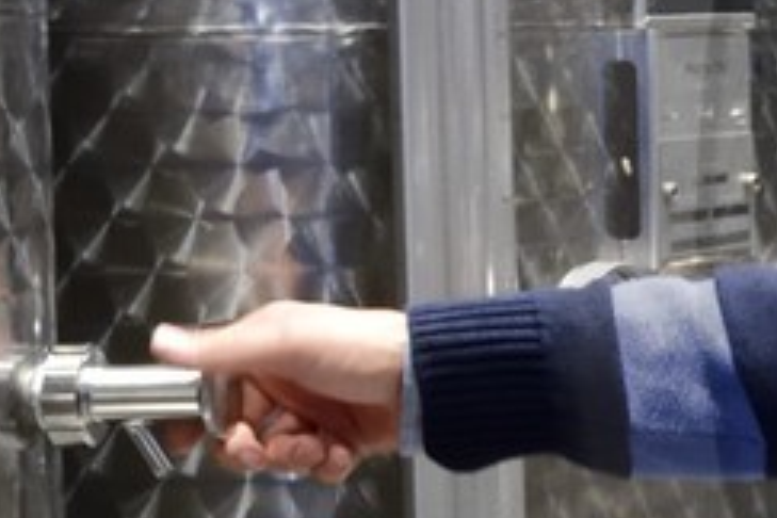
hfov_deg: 11.0
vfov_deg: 8.7
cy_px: 224
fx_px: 3410
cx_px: 1871
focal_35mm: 158
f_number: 5.6
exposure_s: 1/20
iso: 1600
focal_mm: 24
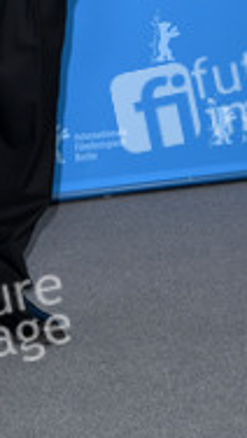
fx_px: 1499
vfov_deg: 16.2
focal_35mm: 129
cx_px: 19
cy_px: -19
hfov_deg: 9.4
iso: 1250
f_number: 5.6
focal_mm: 58
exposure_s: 1/250
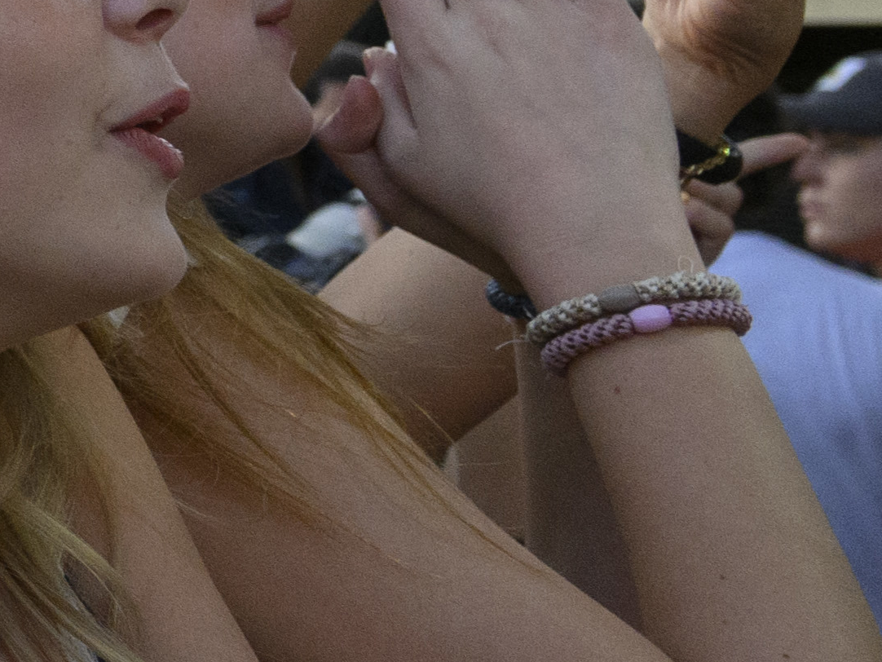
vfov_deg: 8.1
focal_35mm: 176
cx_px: -2182
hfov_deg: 8.4
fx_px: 4485
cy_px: -638
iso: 1000
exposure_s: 1/800
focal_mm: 24
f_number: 4.5
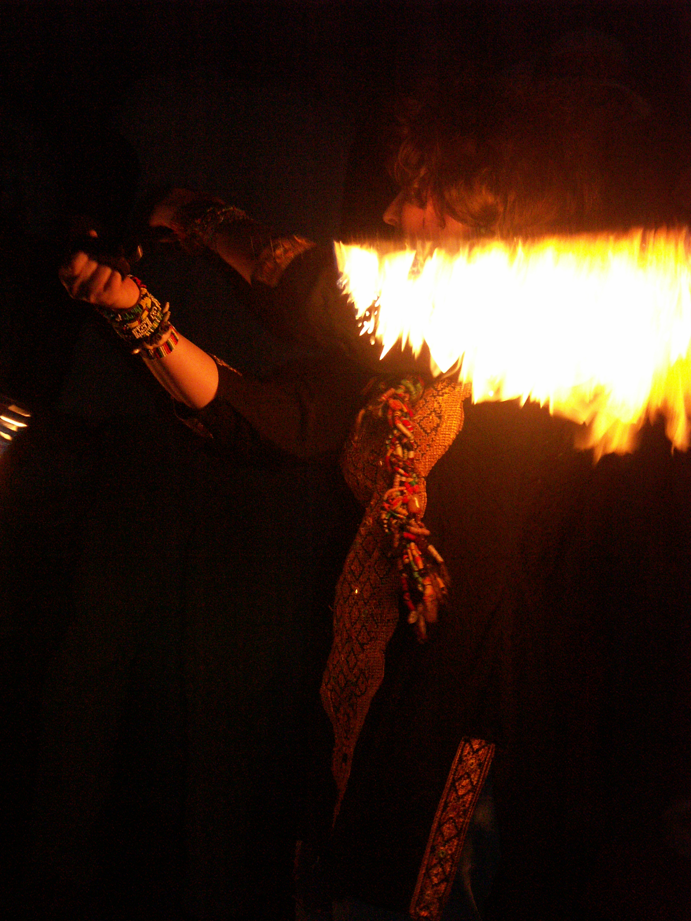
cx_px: 346
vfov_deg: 15.8
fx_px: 3327
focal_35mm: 125
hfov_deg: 11.9
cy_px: 460
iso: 400
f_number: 3.5
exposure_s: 1/125
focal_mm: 31.64
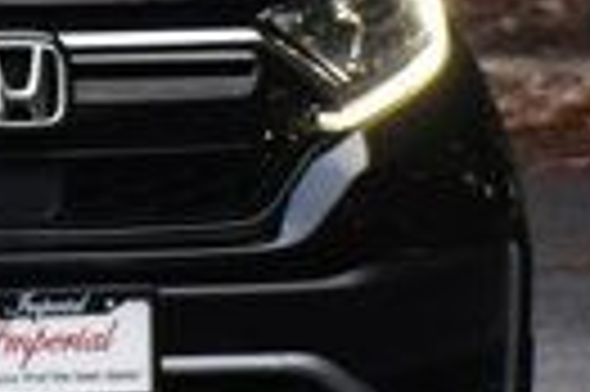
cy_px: -133
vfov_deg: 2.0
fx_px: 11049
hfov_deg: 3.0
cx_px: -572
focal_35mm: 675
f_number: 4.8
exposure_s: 1/125
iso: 900
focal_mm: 92
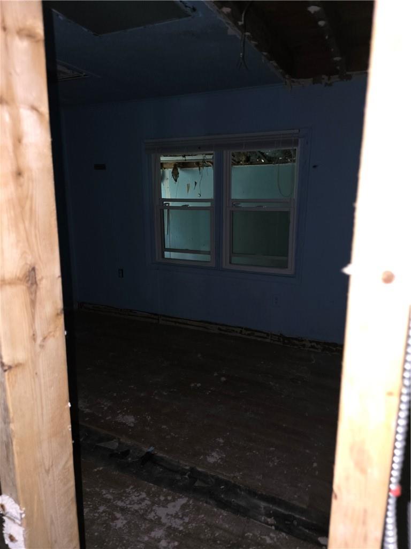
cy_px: 274
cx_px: 206
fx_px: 364
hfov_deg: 58.9
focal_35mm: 23
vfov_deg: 73.9
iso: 320
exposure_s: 1/12
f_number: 1.7
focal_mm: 6.3
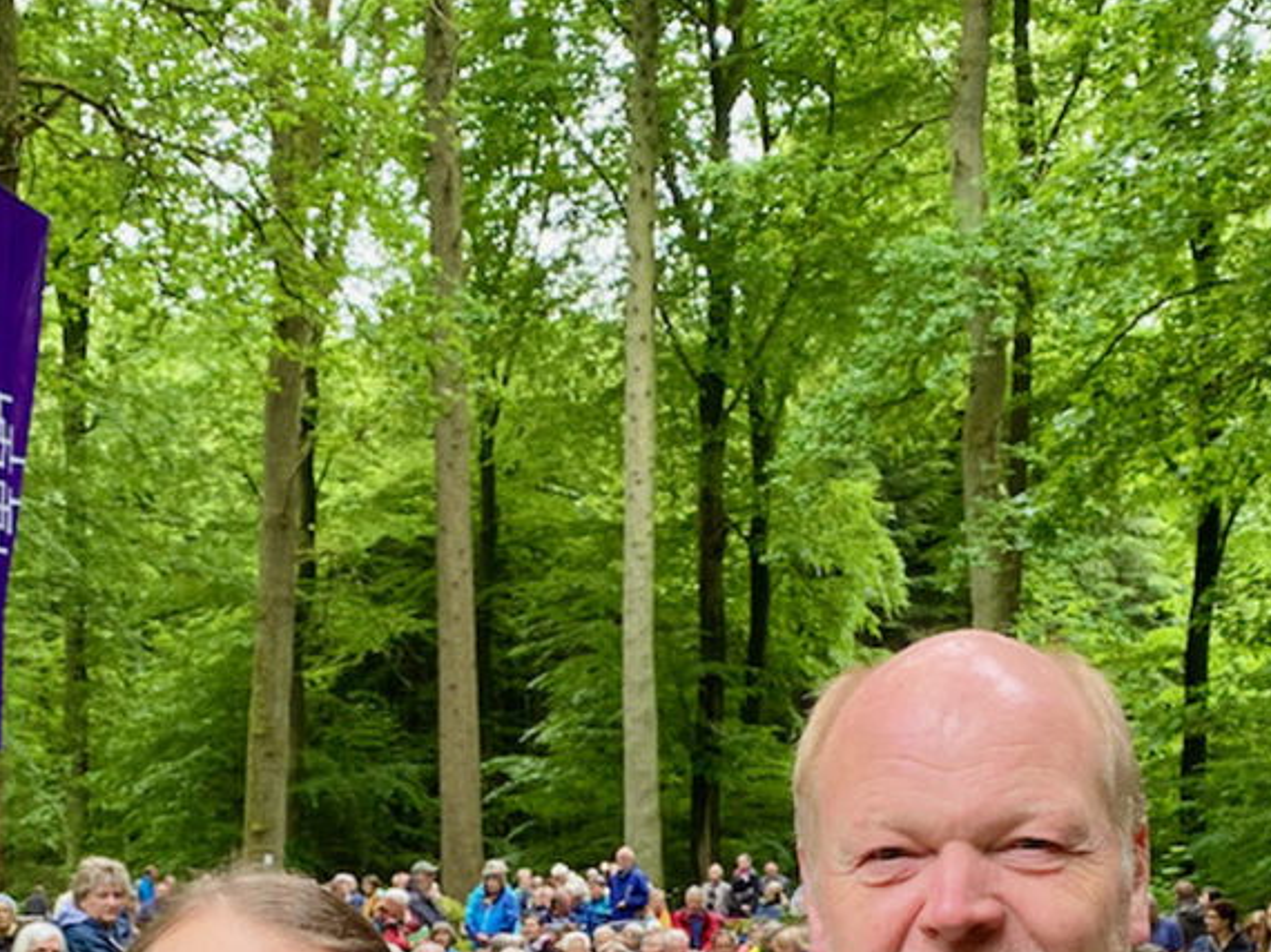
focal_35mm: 73
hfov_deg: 26.7
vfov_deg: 19.3
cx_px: 604
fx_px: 2679
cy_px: 1066
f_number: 1.8
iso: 100
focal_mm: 4.25
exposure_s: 1/121
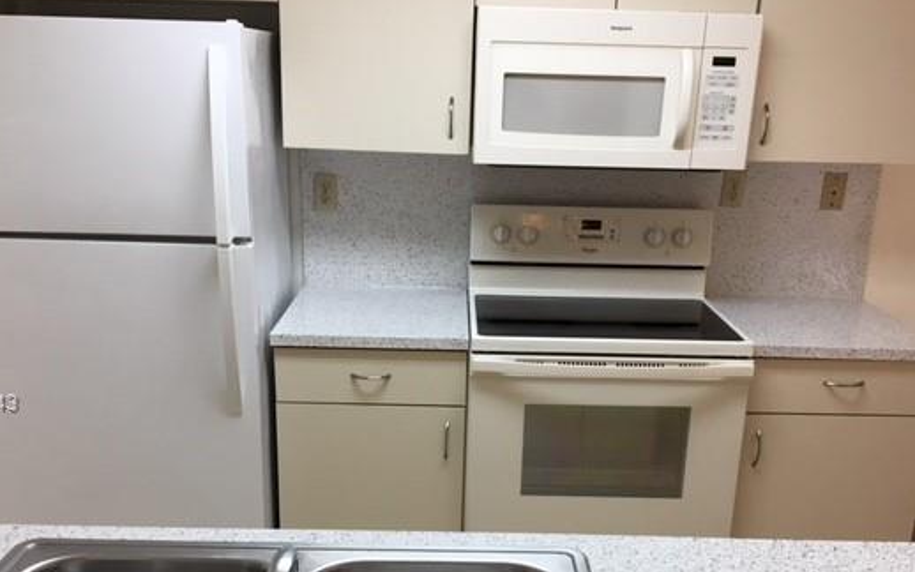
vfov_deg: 33.2
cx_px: 466
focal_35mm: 38
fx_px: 948
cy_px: 404
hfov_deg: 51.5
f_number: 2.2
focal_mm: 4.15
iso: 25
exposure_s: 1/30
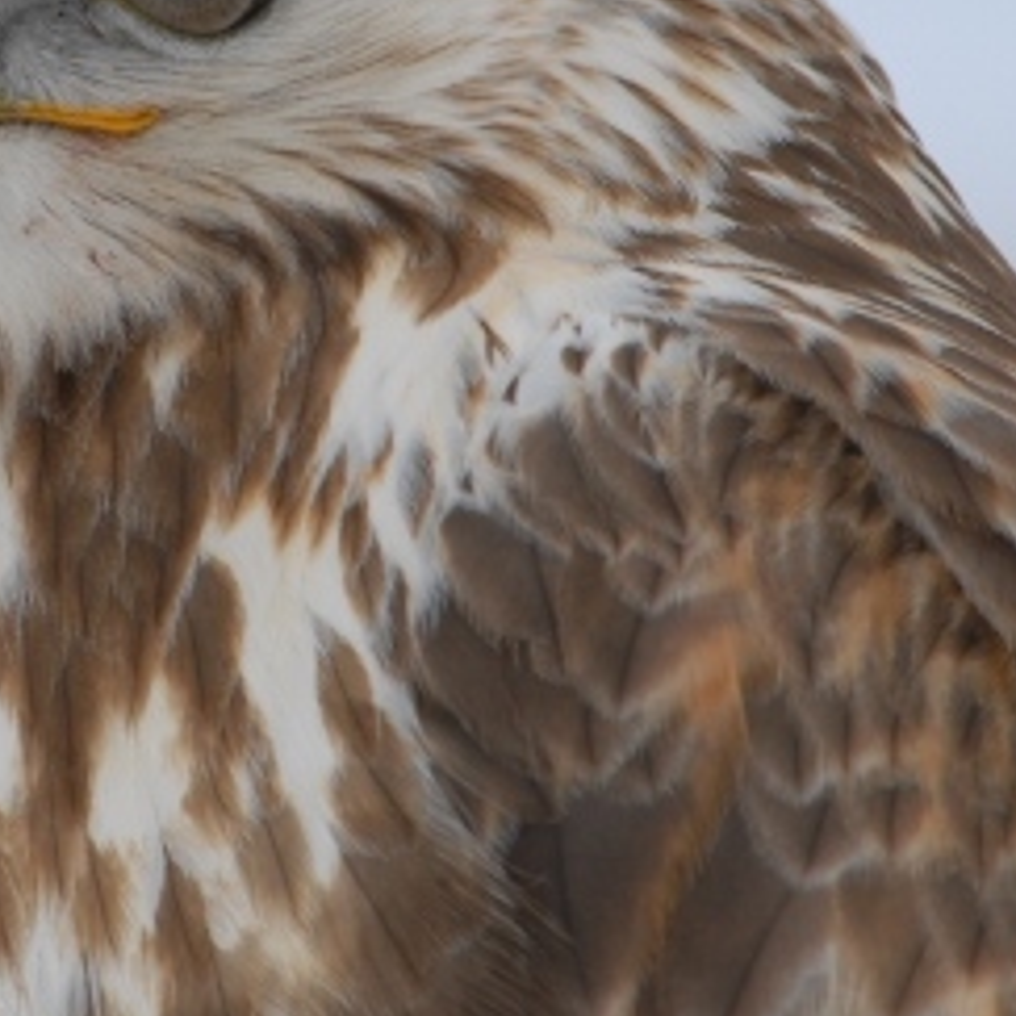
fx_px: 41641
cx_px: 159
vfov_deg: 1.4
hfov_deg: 1.4
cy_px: 222
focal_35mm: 1254
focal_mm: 400
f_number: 9
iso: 320
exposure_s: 1/350
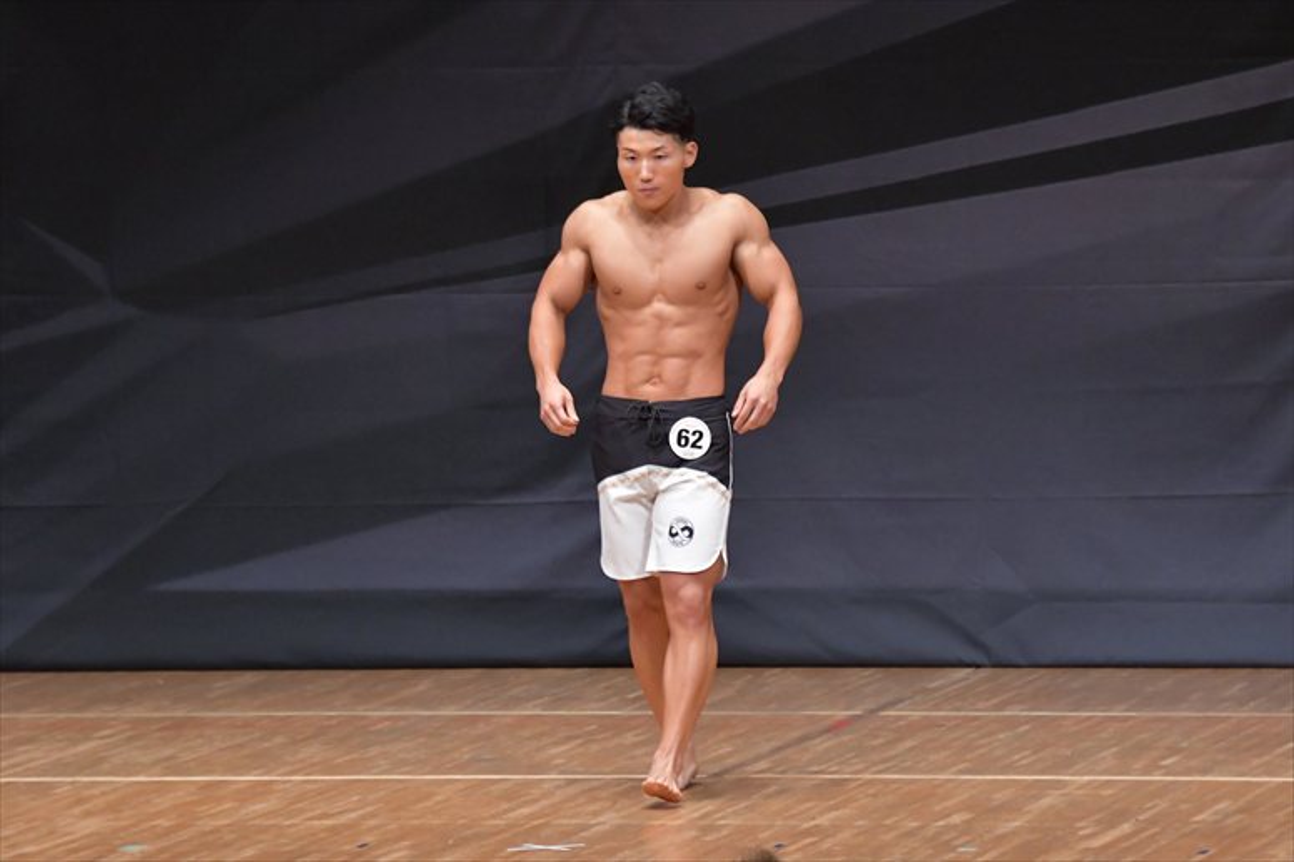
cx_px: 647
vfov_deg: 4.8
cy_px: 431
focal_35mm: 285
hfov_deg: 7.2
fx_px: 10239
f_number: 5.6
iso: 6400
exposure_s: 1/400
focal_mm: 190
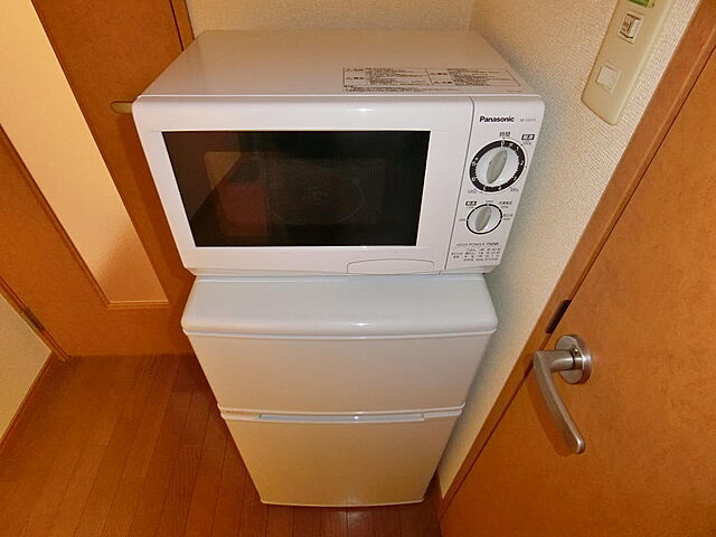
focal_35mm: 19
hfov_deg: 84.7
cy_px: 268
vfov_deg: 68.7
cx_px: 358
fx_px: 393
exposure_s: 1/30
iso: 800
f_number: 2.7
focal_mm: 4.06
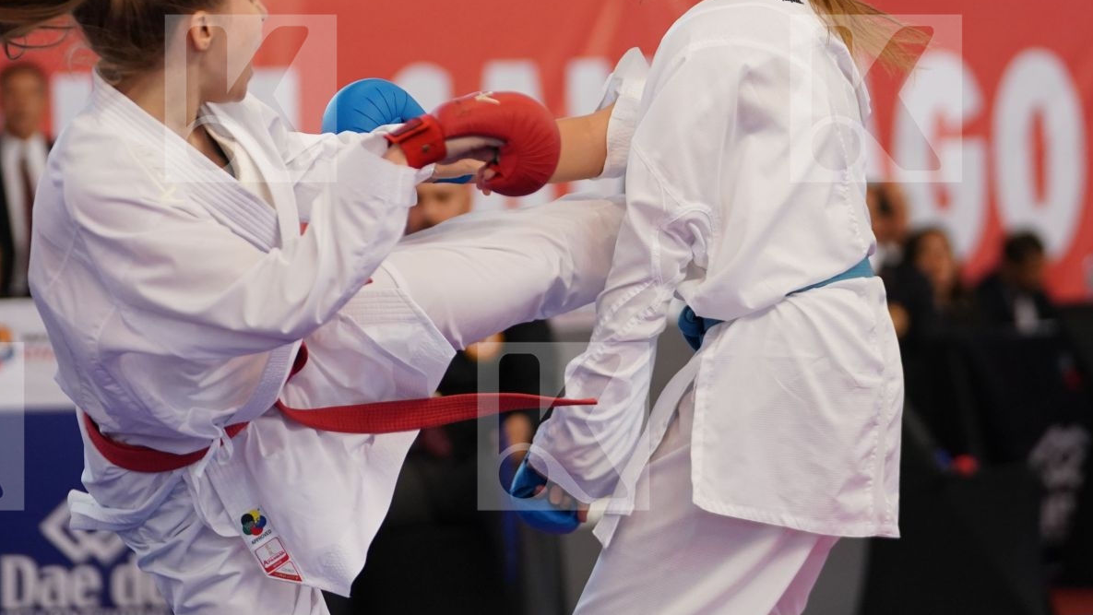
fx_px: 5855
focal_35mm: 202
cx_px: 564
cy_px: 99
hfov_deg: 10.7
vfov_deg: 6.0
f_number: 2.8
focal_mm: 127
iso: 2000
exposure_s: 1/1000
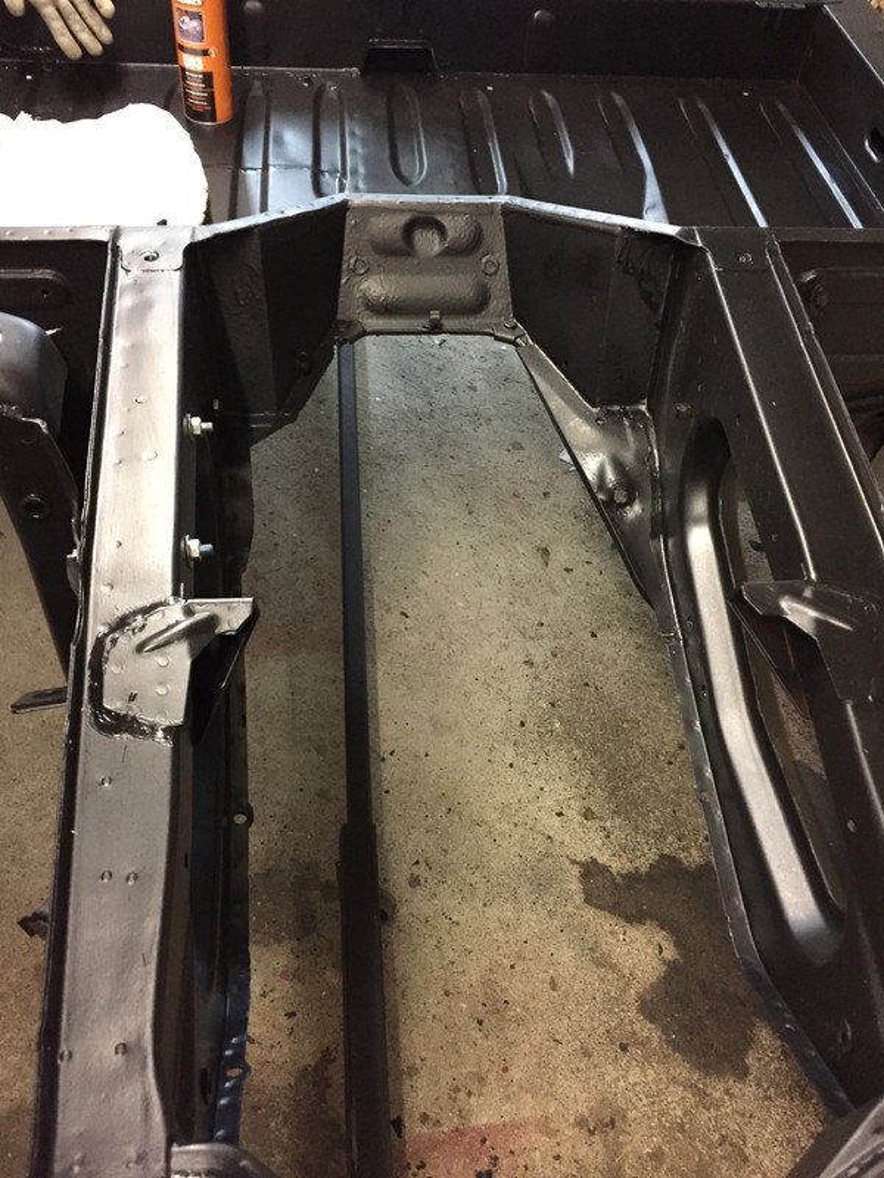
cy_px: 589
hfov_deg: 48.2
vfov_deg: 61.7
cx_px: 442
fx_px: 987
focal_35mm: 29
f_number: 2.2
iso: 320
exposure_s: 1/17
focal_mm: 4.15
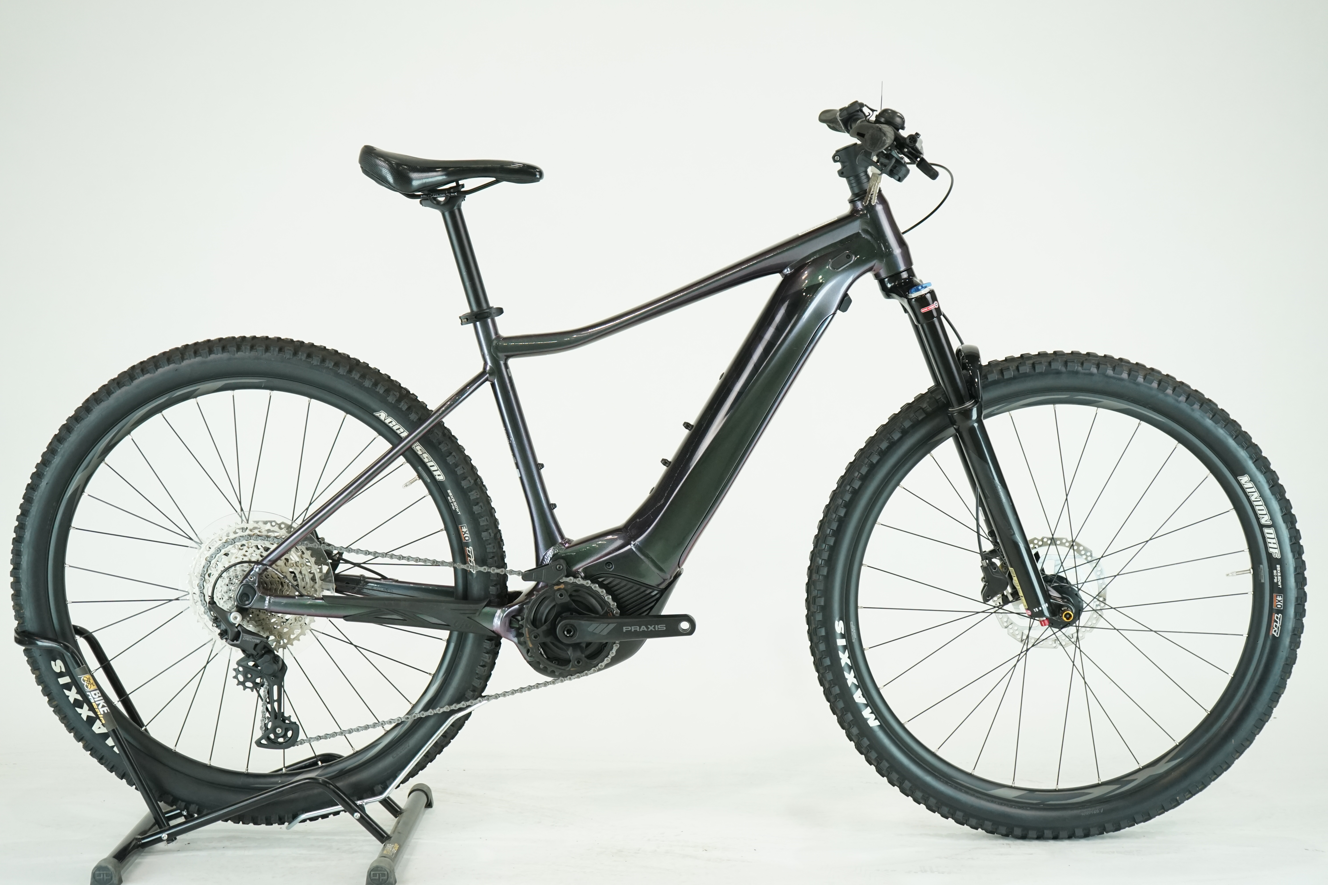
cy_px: 442
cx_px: 664
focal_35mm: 53
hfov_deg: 37.5
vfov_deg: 25.5
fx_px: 1955
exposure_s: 1/200
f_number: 5.6
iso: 1600
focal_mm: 53
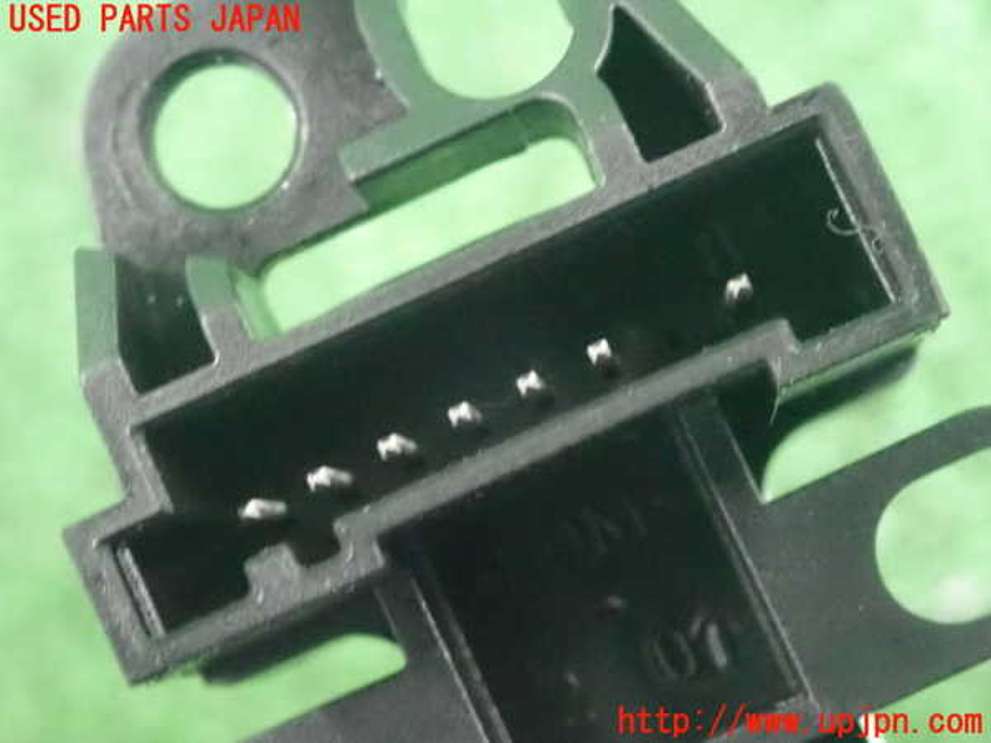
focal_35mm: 85
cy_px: 372
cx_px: 496
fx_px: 2433
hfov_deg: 23.0
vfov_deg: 17.4
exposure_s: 1/30
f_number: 4.5
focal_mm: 15.41
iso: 6400
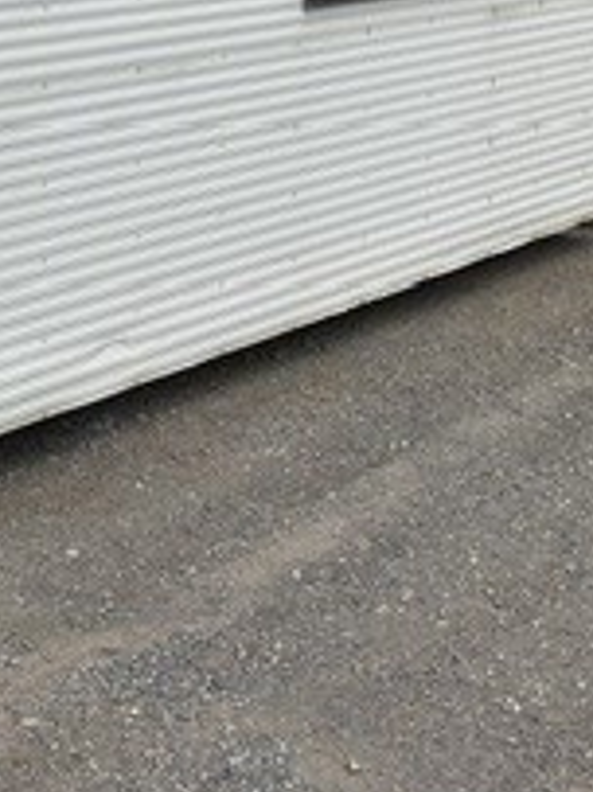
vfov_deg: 22.7
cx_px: -203
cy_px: -31
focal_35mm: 82
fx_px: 1875
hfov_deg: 16.8
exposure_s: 1/6061
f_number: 1.8
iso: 32
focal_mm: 4.25
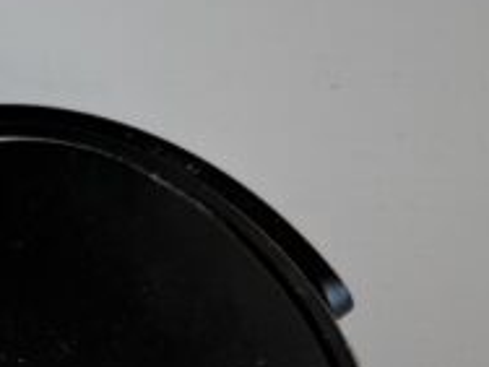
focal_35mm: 133
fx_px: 1879
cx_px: -336
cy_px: 612
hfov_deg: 13.6
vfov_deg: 10.6
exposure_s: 1/170
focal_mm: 5.7
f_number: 1.5
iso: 50
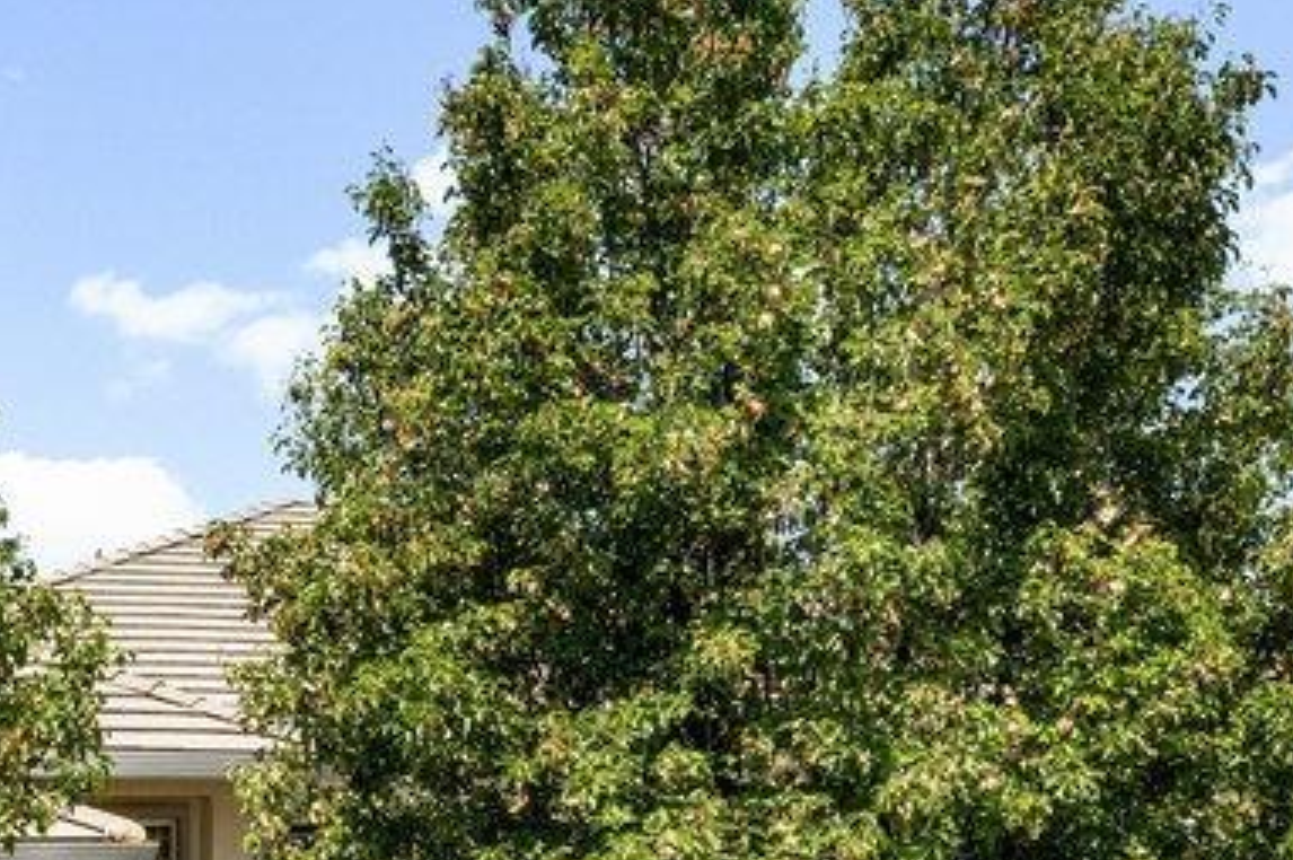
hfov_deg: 33.5
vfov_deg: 22.0
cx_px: 369
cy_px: 877
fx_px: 2117
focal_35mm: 59
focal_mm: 8.38
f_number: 2.8
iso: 100
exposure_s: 1/1250
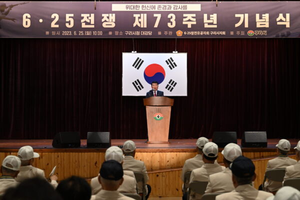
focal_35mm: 70
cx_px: 150
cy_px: 100
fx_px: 583
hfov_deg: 28.8
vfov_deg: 19.5
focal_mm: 70
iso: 1600
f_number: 5.6
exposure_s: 1/125
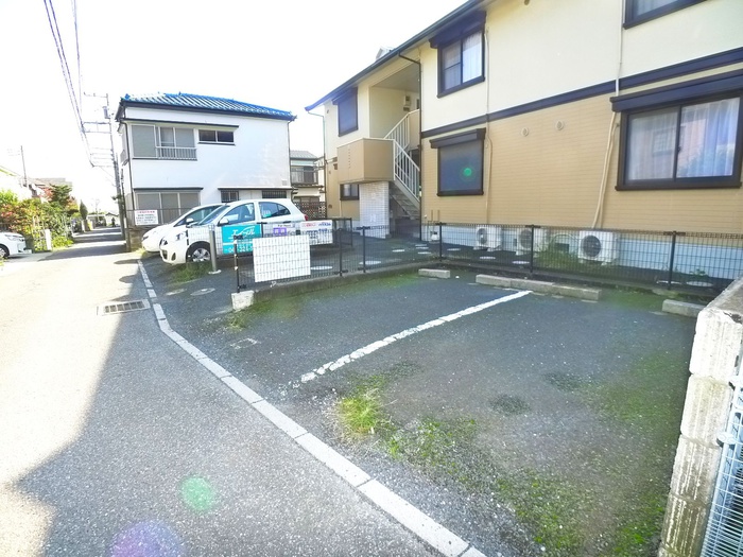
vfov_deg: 56.8
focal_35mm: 24
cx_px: 372
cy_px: 278
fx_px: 515
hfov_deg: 71.6
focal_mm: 5.1
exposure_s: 1/250
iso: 400
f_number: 2.8
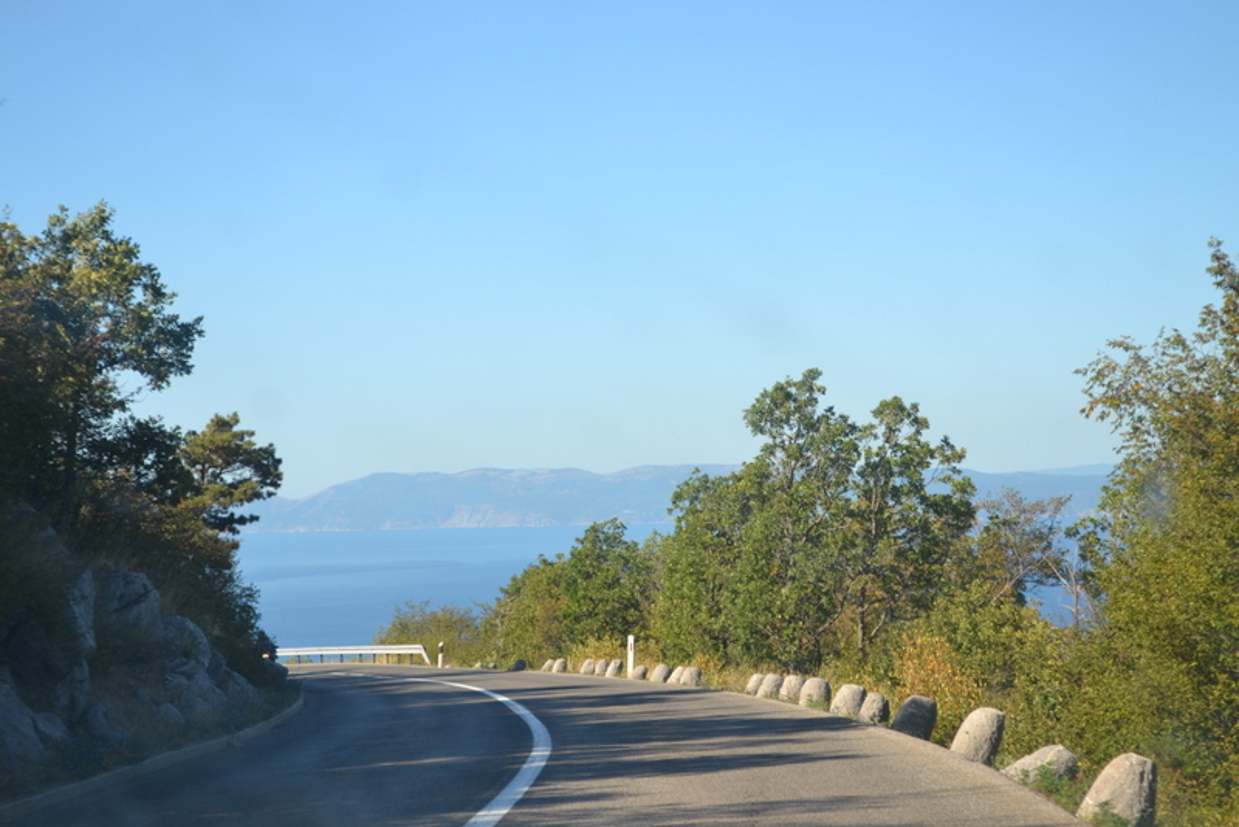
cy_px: 414
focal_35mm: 82
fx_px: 2840
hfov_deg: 24.6
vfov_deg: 16.6
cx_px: 620
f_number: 6.3
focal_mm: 55
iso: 100
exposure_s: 1/160
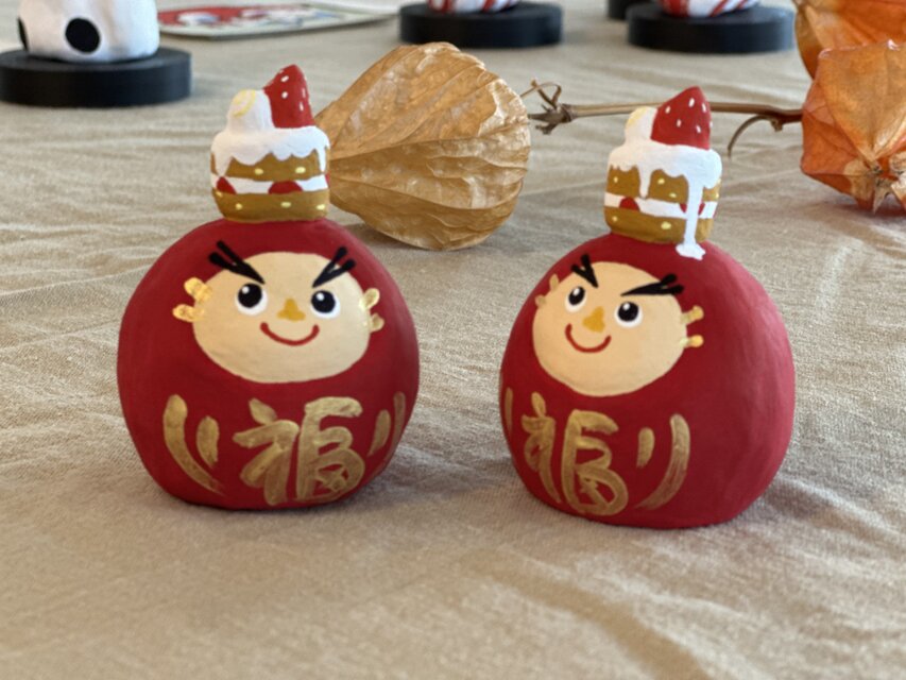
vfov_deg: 19.1
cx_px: 453
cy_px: 340
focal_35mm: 77
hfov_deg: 25.3
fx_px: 2016
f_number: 2.8
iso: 160
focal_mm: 9
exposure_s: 1/40
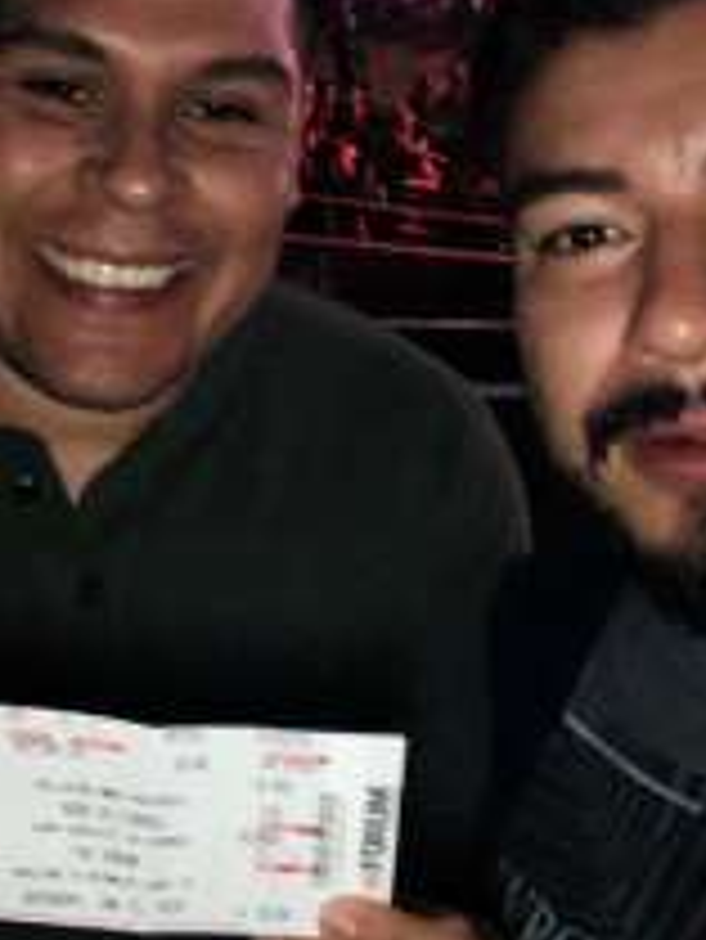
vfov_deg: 31.1
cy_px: 227
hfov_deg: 24.0
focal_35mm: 61
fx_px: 1657
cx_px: 382
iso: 400
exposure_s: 1/17
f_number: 2.2
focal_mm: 2.87
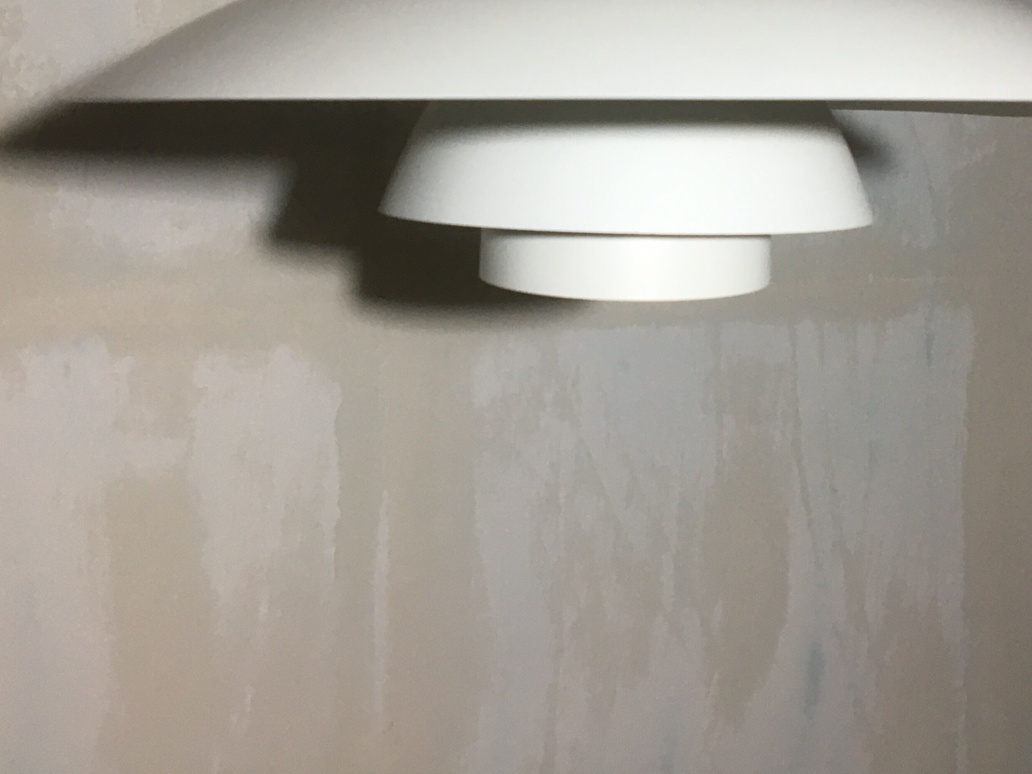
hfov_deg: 40.2
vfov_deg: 30.1
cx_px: 642
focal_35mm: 47
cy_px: 148
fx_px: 1401
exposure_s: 1/33
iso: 32
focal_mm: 4.15
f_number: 2.2
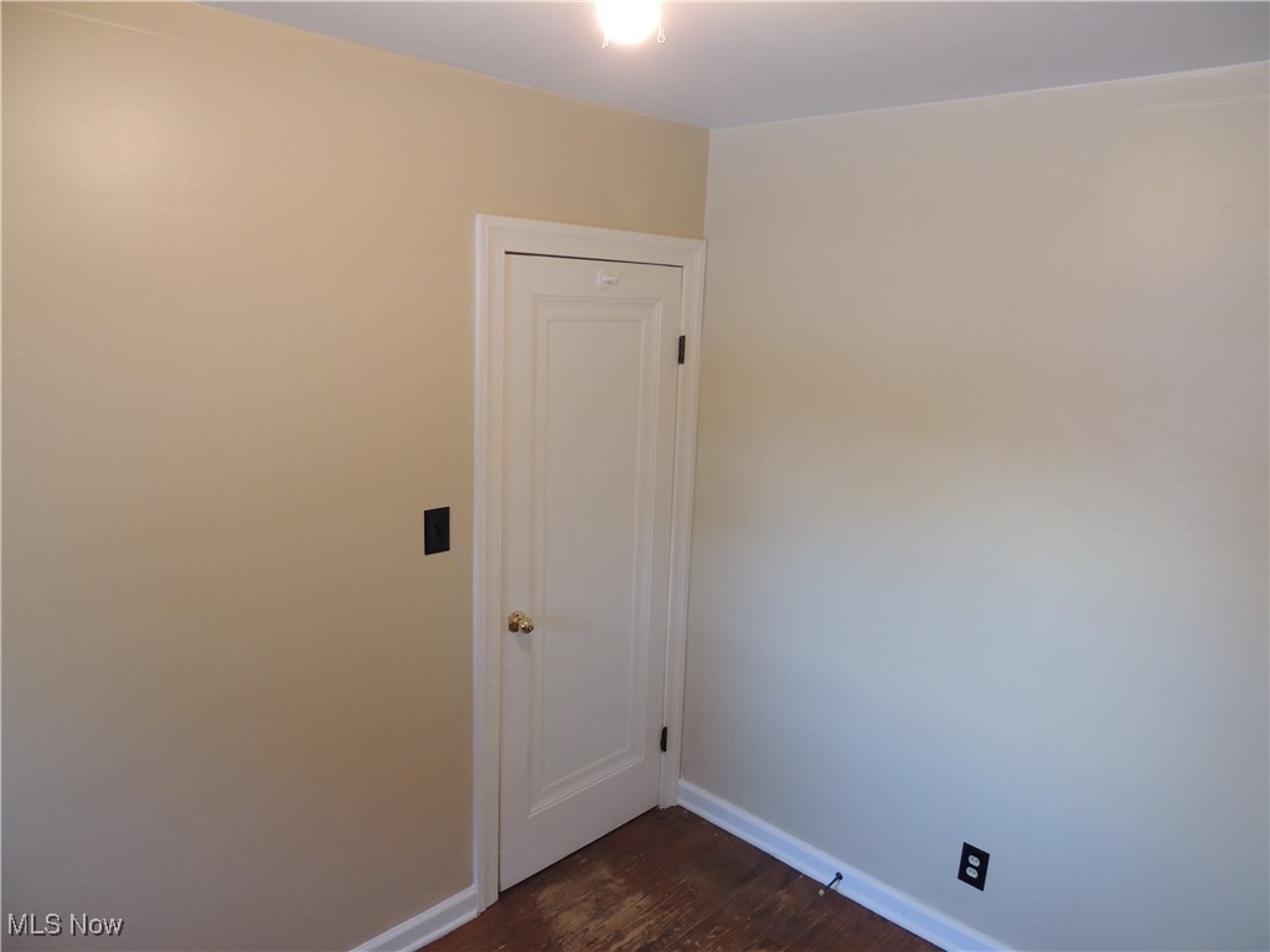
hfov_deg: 71.6
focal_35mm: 24
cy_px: 476
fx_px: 881
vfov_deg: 56.8
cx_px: 635
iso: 360
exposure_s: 1/30
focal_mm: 4.3
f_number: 3
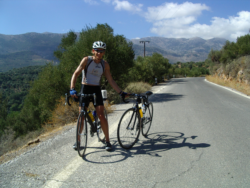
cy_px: 94
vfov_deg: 37.7
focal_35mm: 38
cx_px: 125
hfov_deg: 49.0
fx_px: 274
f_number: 4.8
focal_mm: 5.8
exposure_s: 1/400
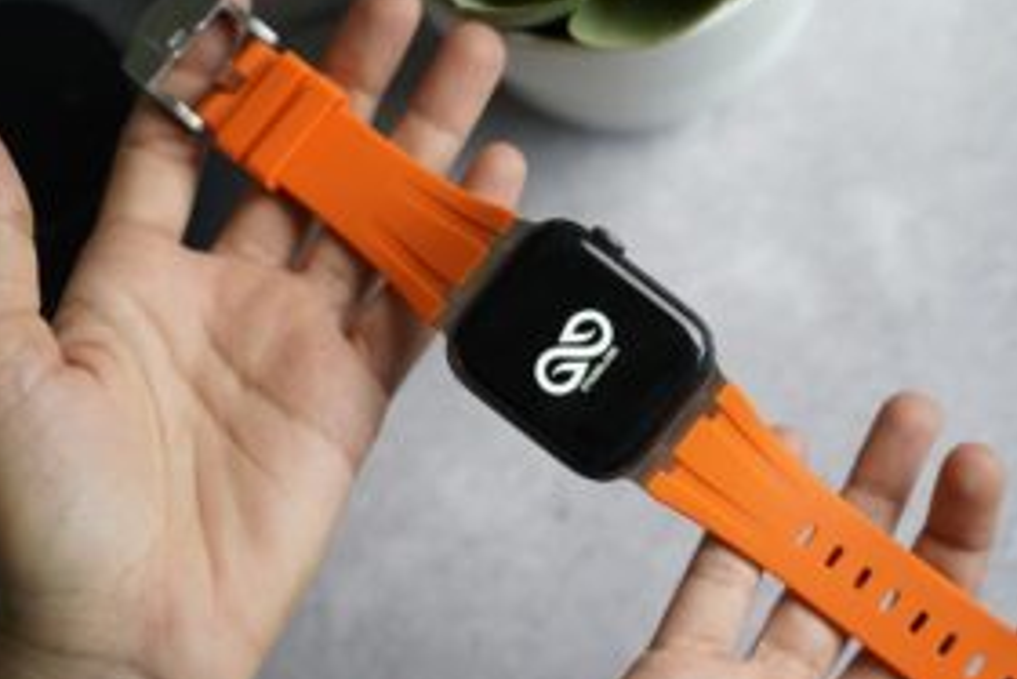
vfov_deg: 12.8
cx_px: 610
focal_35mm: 107
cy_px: 347
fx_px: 3024
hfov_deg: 19.1
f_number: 4
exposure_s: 1/160
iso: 1600
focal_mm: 75
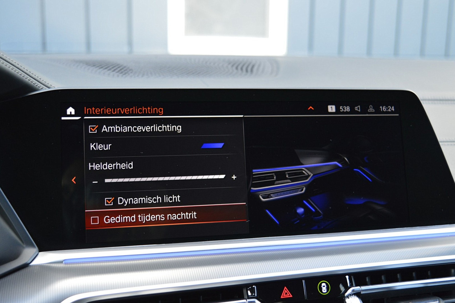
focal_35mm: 39
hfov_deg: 49.6
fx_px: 493
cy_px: 152
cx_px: 228
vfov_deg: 34.2
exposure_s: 1/60
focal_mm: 26
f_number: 4.5
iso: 800
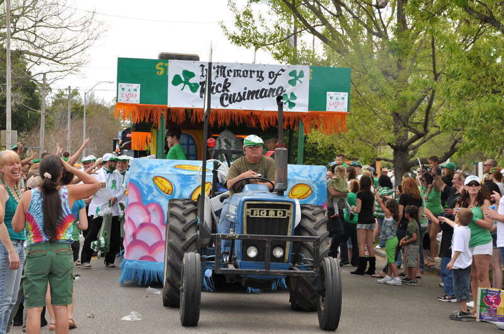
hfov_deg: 20.6
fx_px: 1384
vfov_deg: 13.8
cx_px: 252
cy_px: 167
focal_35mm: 99
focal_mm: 66
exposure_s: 1/200
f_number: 9
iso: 200
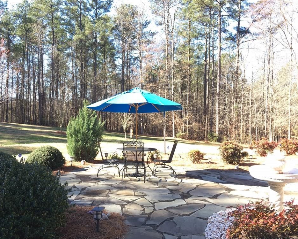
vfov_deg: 47.1
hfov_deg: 57.1
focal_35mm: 31
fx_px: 273
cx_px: 137
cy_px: 120
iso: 25
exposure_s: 1/126
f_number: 2.2
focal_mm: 4.15
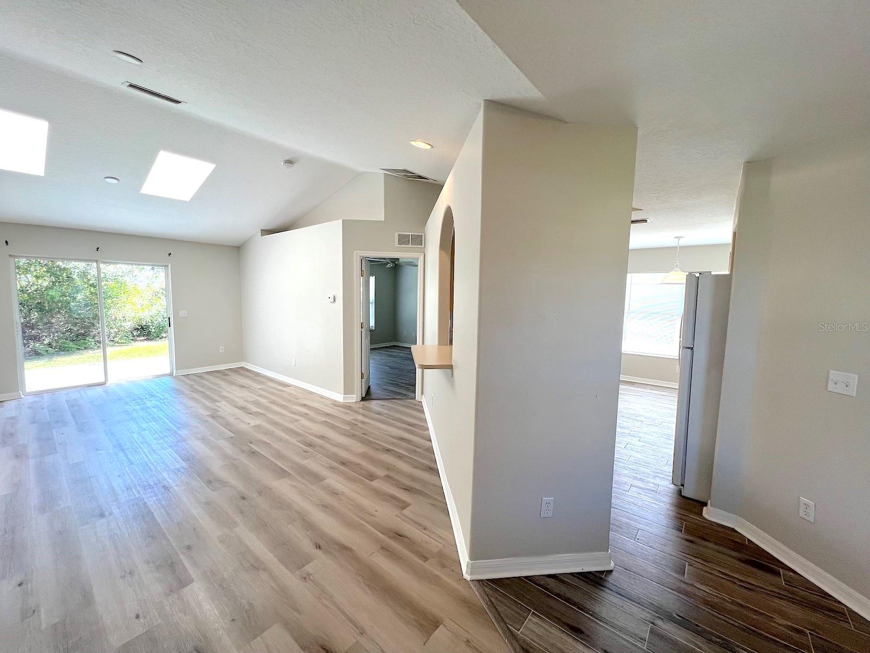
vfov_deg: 89.9
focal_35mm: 13
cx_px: 435
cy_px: 326
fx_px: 327
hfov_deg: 106.2
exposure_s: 1/120
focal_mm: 1.57
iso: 80
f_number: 1.8
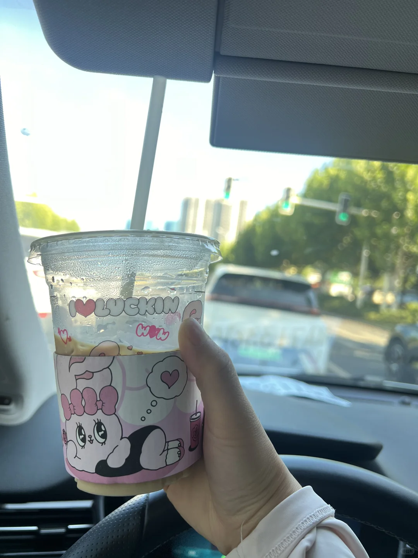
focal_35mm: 26
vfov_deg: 67.3
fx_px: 419
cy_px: 279
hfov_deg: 53.1
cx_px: 209
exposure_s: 1/120
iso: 80
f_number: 1.5
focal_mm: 5.7
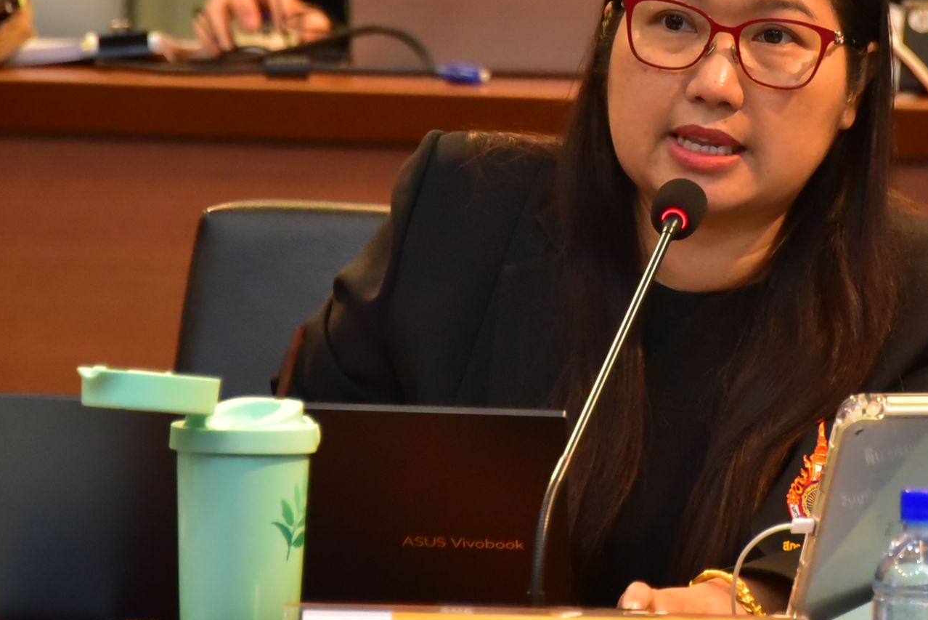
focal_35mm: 489
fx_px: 12609
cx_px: 696
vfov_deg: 2.8
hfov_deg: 4.2
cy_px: 146
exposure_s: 1/160
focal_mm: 250
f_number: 6.3
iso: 8000
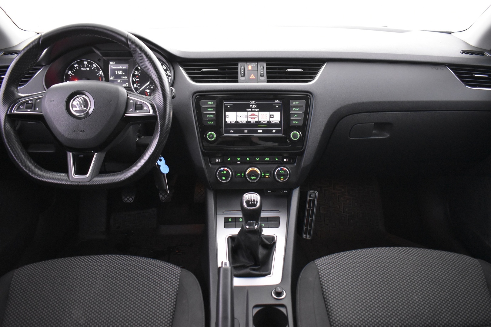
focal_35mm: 30
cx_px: 246
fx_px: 409
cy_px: 164
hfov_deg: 61.9
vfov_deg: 43.6
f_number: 3.5
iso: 3200
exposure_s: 1/15
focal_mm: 20
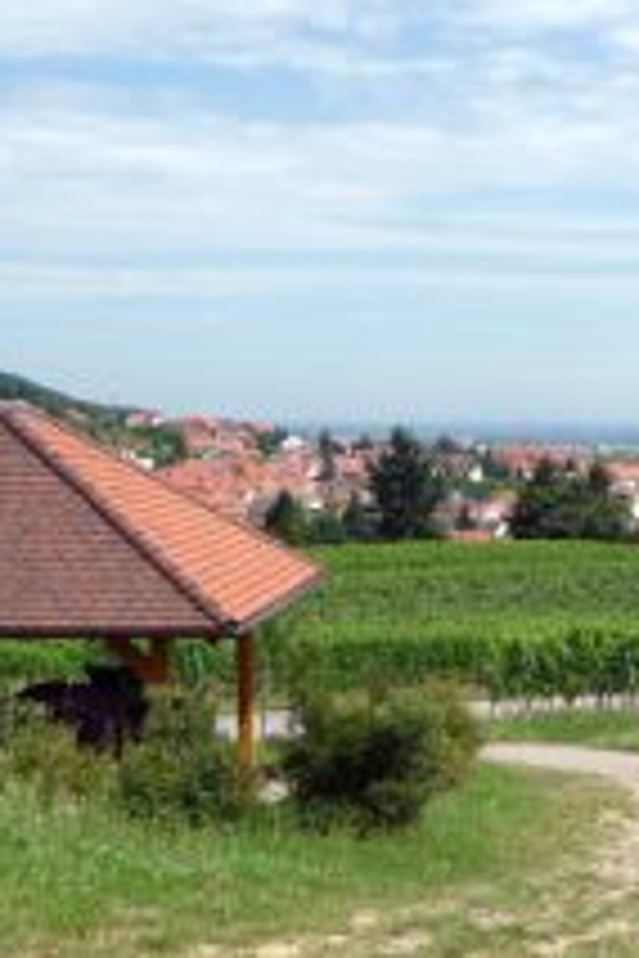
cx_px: 508
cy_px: 580
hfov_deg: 18.8
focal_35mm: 72
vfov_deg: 28.0
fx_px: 1917
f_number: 8
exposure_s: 1/250
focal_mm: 5
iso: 100
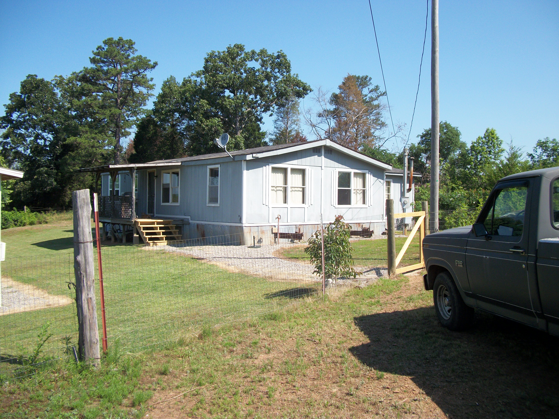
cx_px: 280
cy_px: 210
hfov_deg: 56.8
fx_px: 517
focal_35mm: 32
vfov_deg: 44.2
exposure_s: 1/125
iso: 80
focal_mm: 5.7
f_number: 8.8
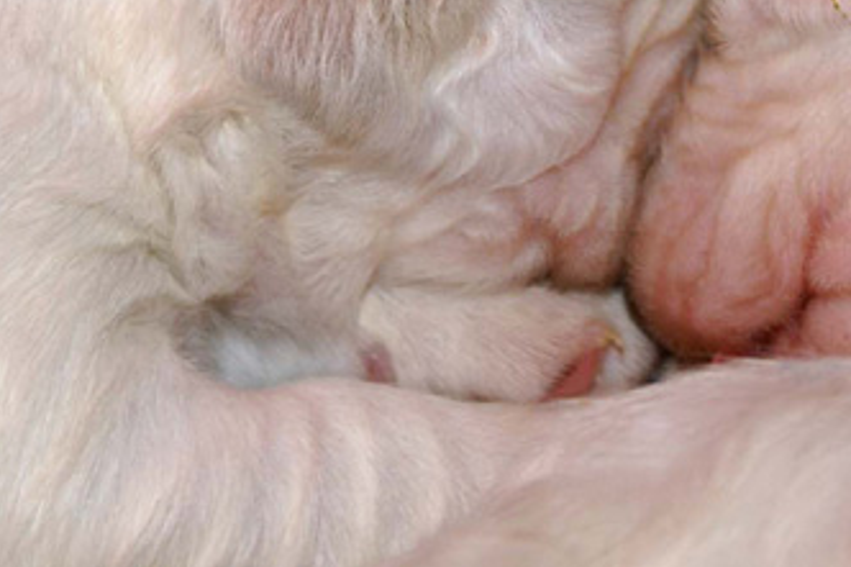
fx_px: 5977
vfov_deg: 5.4
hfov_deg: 8.1
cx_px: 789
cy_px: -45
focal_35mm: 253
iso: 400
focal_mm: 70
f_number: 5.6
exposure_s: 1/125
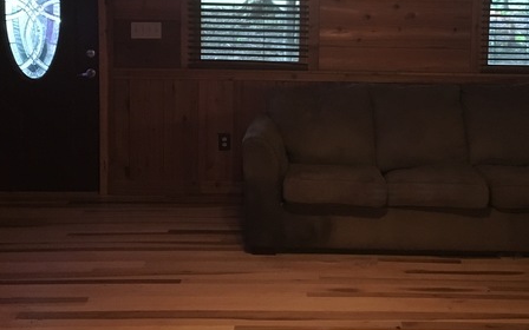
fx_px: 764
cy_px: 74
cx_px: 334
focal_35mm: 53
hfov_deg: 37.9
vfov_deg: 24.1
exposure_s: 1/15
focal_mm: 4.15
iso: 320
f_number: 2.2
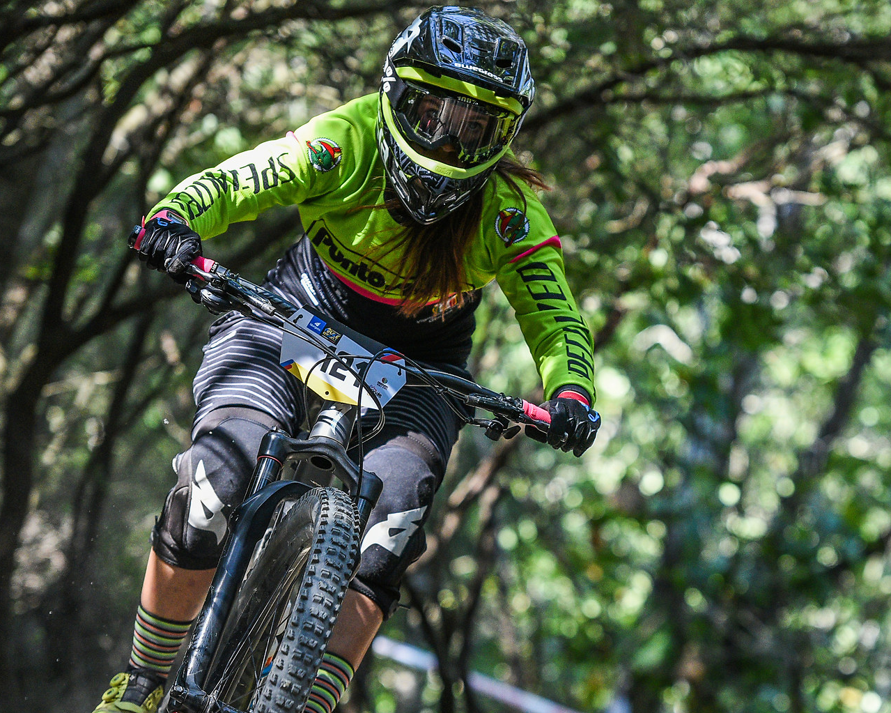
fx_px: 6038
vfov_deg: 6.7
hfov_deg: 8.4
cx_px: 632
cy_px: 526
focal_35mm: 229
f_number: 3.2
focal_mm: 130
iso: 1600
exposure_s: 1/2000
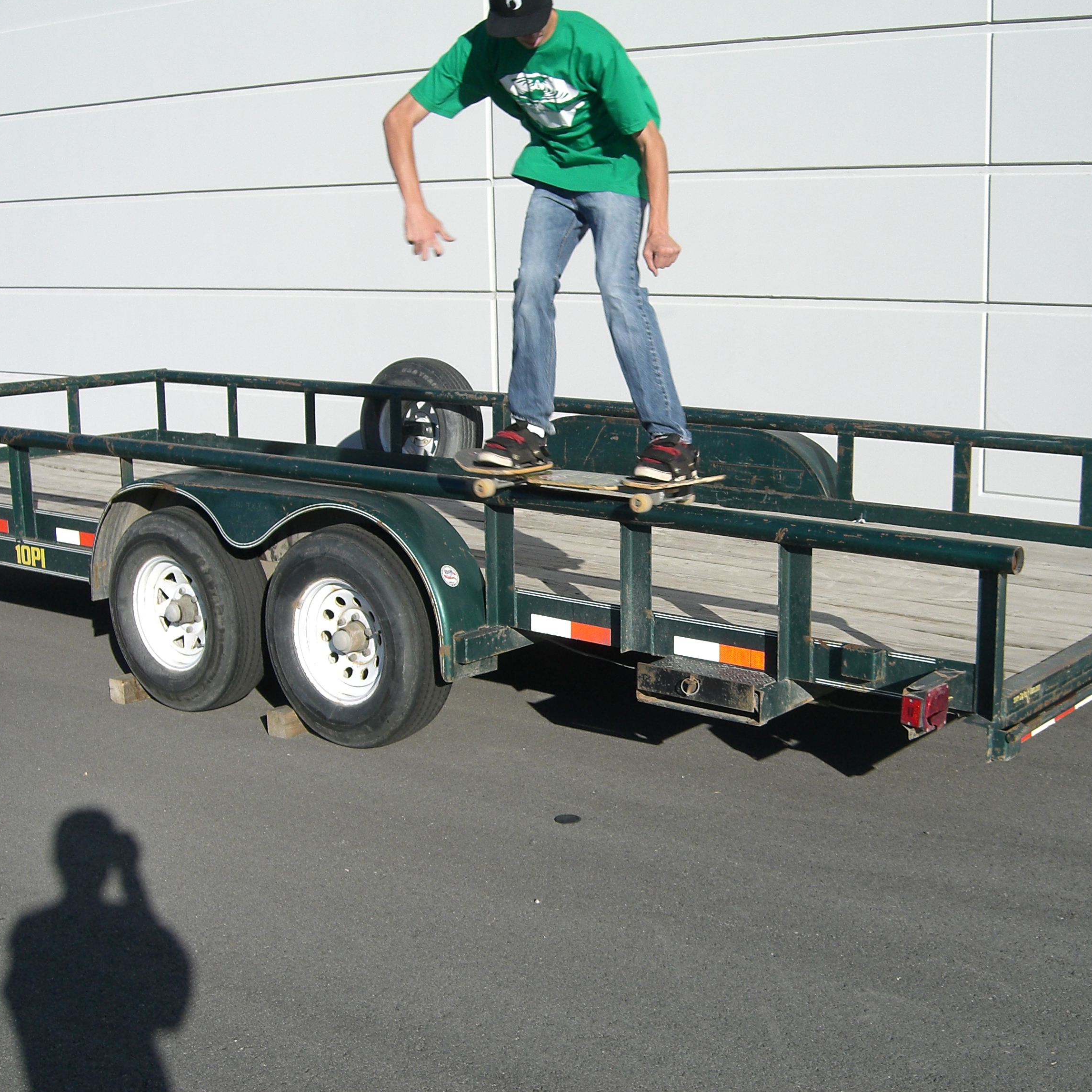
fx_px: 1606
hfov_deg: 37.4
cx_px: 672
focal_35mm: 45
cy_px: 544
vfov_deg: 37.6
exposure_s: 1/200
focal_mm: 7.9
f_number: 8
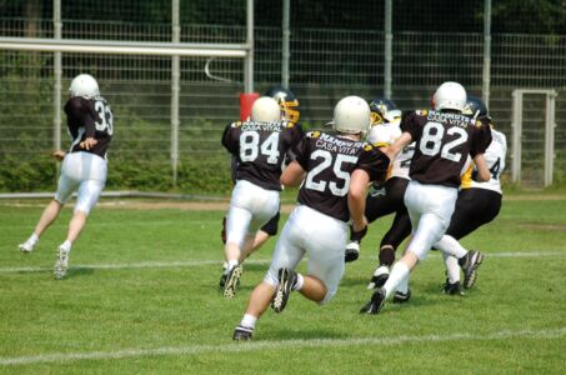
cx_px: 283
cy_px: 188
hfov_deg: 11.4
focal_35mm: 180
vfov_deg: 7.6
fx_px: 2824
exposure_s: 1/1250
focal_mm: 120
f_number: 5
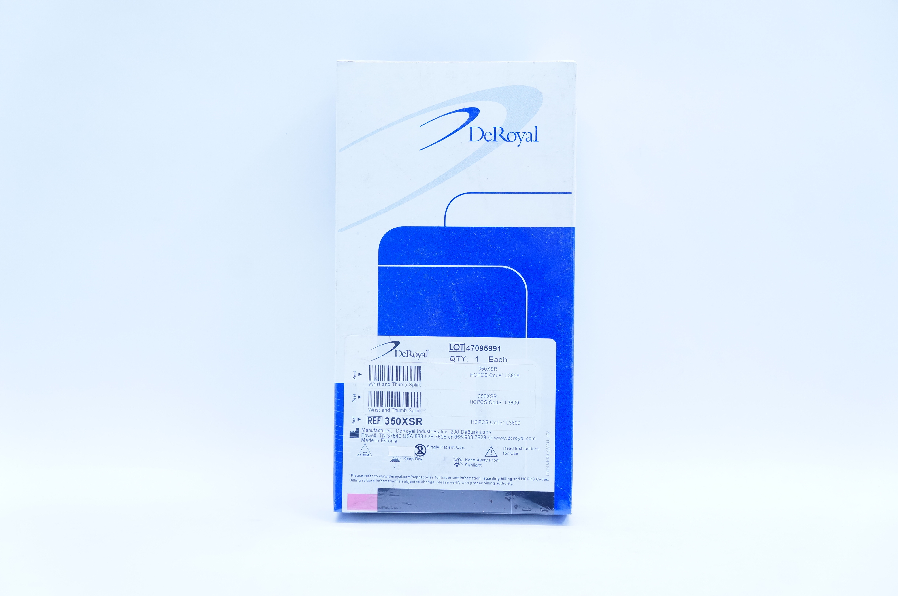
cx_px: 449
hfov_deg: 36.0
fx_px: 1383
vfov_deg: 24.3
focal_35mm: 56
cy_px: 298
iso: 800
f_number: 5.6
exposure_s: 1/100
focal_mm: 37
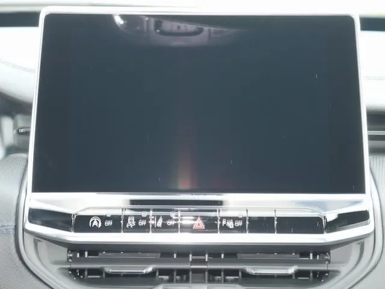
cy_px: 144
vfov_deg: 17.6
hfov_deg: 23.3
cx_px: 192
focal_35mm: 84
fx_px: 935
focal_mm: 42
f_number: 5.6
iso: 400
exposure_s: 1/15
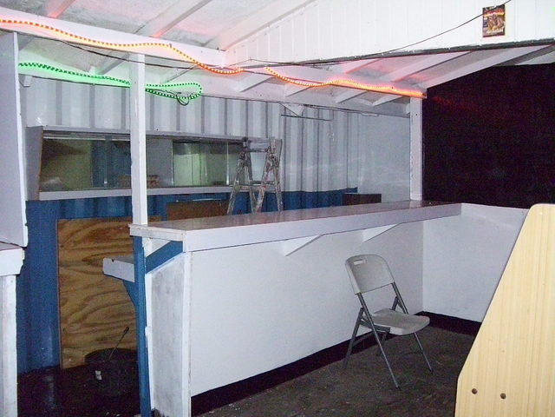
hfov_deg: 51.4
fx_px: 577
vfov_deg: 39.7
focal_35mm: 36
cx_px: 278
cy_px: 208
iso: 1250
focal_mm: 6
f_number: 2.7
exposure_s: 1/60
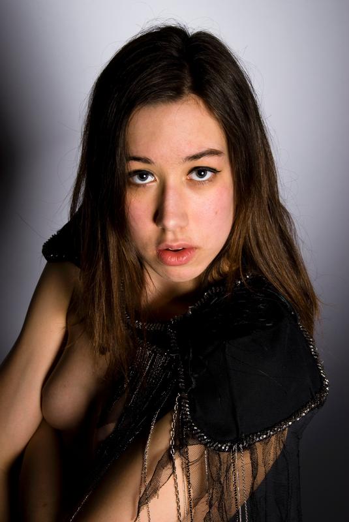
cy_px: 261
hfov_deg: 18.2
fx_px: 1088
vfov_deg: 27.0
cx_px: 174
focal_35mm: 75
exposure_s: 1/80
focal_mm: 50
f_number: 14
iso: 100
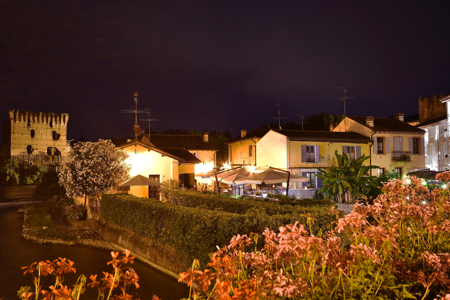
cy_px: 150
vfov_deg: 45.7
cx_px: 225
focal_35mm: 28
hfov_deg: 64.6
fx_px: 356
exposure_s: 30
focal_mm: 19
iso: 100
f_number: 8
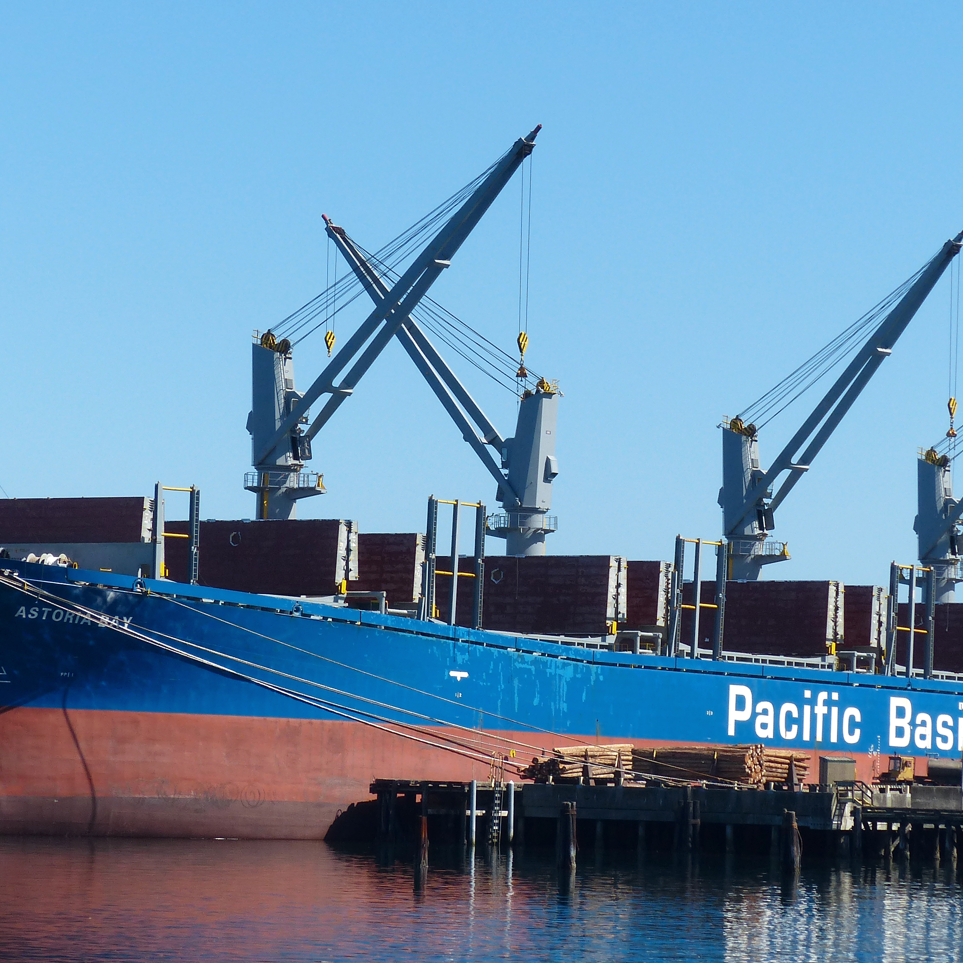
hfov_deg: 11.0
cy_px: 501
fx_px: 5004
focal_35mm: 159
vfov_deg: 11.0
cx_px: 570
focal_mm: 18.3
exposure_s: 1/1300
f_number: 4
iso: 100
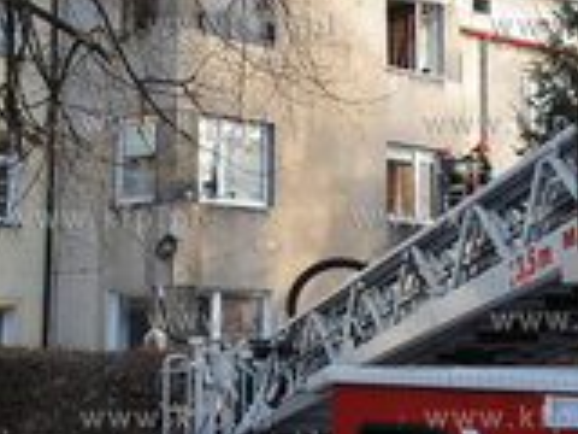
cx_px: 368
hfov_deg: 19.4
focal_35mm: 101
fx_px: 1686
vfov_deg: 14.5
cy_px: 72
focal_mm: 42
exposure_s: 1/250
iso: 800
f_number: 8
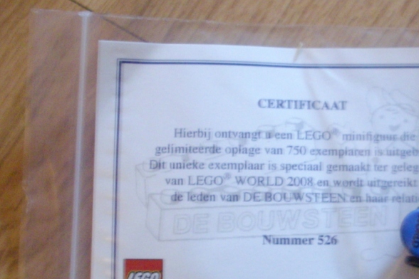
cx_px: 307
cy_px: 170
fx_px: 780
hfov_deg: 29.7
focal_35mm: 67
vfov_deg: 20.3
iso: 400
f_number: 2.8
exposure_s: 1/6
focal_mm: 6.2
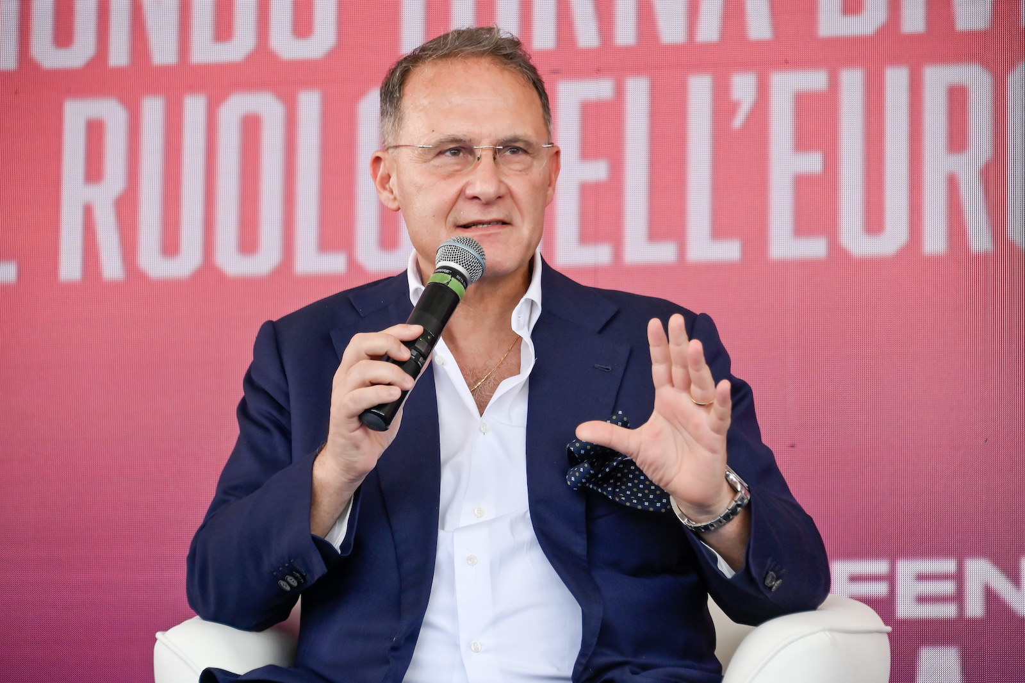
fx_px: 4839
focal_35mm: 170
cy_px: 342
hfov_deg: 12.1
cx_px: 512
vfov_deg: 8.1
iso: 1000
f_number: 5.6
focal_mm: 170
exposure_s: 1/400
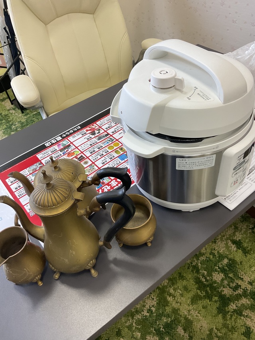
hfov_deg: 48.2
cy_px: 170
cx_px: 128
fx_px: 285
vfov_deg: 61.7
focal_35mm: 29
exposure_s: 1/120
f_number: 1.8
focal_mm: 3
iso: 50
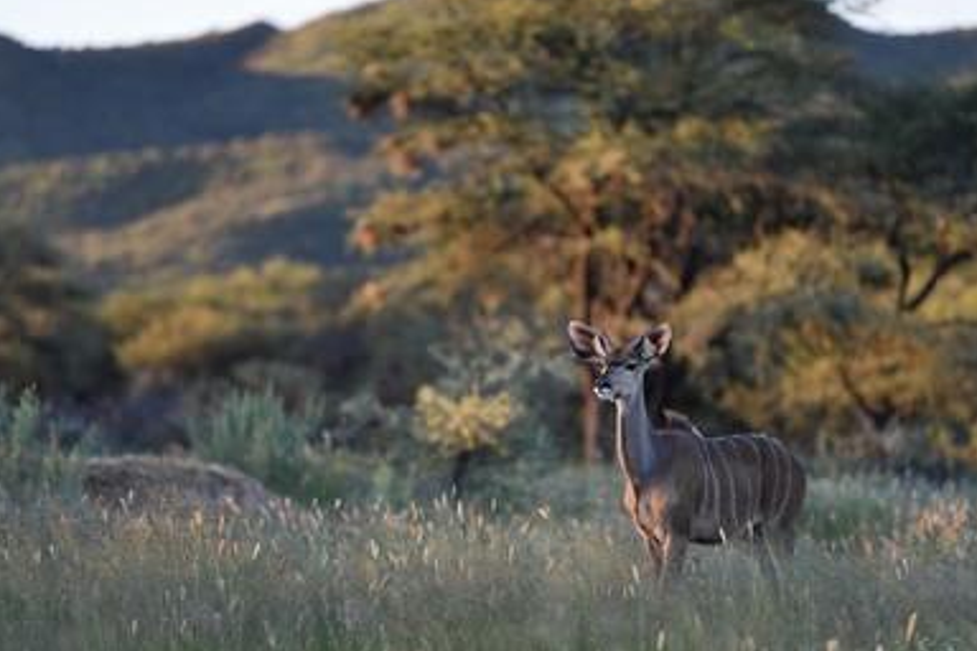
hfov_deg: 9.4
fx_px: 5943
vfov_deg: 6.3
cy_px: 326
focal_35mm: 219
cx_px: 514
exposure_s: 1/320
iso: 200
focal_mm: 200
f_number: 2.8
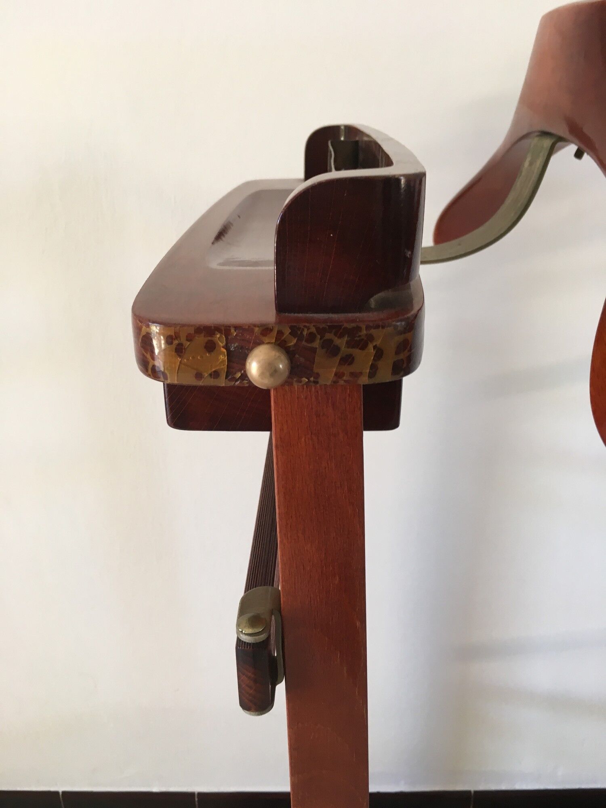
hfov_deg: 48.2
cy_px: 404
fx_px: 677
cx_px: 303
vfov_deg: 61.7
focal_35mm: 29
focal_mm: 4.15
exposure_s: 1/33
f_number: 2.2
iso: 64
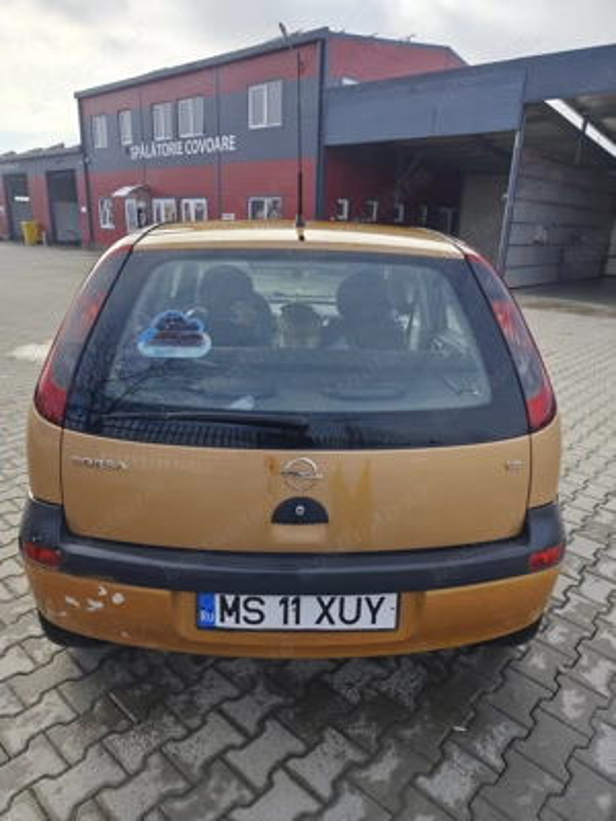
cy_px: 410
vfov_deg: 73.9
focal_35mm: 23
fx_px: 546
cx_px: 308
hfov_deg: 58.9
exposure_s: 1/145
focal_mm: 6.19
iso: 50
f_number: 1.65
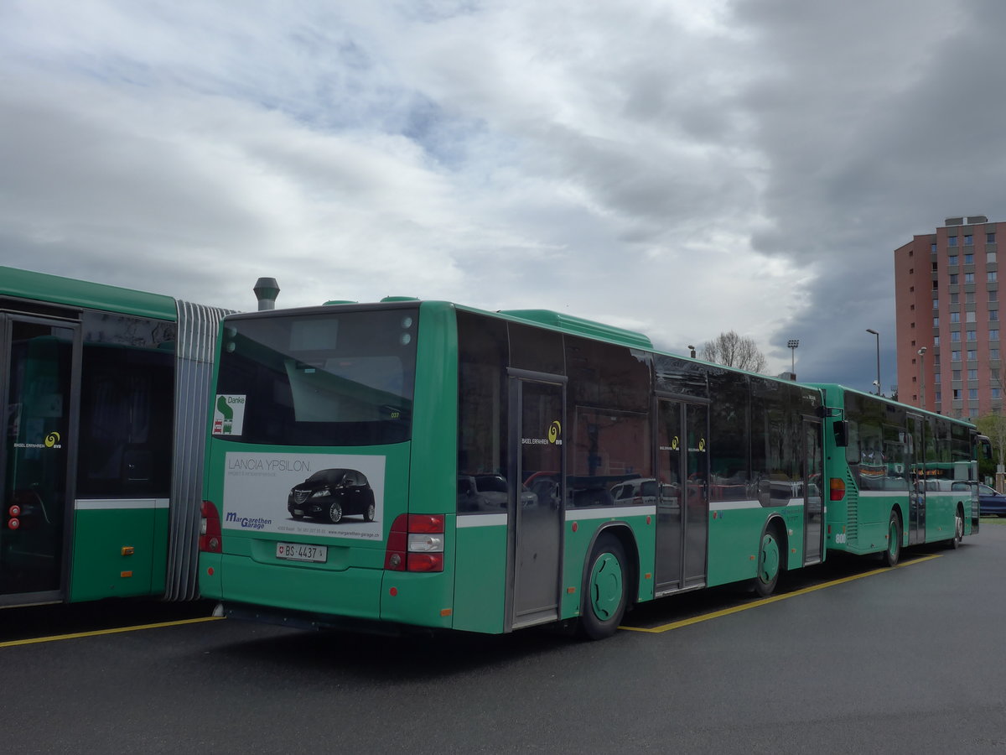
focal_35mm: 39
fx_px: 1133
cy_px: 378
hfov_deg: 47.9
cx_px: 503
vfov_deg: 36.8
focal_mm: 8
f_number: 6.3
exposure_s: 1/640
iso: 160
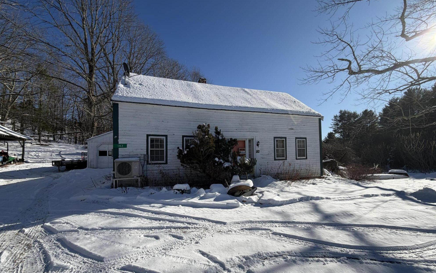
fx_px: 178
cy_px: 151
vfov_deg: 74.6
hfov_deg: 101.5
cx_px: 219
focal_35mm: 15
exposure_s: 1/1339
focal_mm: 2.22
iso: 20
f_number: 2.2
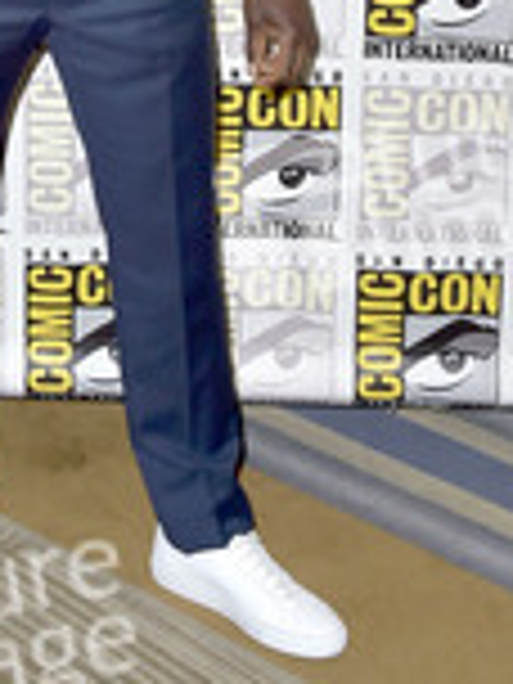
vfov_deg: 19.7
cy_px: -27
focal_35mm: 96
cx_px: 38
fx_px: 1897
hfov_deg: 15.2
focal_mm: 38
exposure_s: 1/250
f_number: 7.1
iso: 320
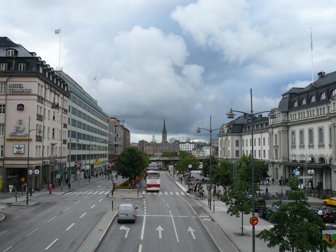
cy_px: 126
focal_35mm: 34
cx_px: 168
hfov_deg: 54.0
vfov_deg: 41.8
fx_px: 330
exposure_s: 1/1000
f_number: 2.8
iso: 100
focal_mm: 4.6
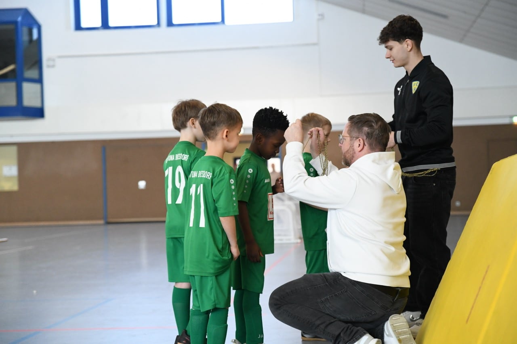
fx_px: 890
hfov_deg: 32.4
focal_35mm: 62
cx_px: 258
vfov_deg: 21.9
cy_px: 172
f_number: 2.8
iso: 5000
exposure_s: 1/640
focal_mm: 62
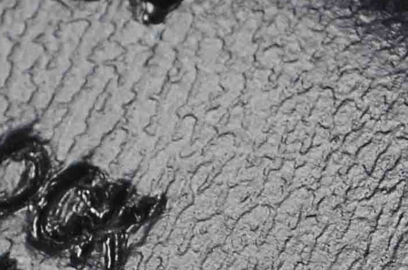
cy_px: 379
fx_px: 5644
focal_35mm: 499
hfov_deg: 4.1
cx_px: -87
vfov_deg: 2.7
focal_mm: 48
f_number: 9
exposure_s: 1/80
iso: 100
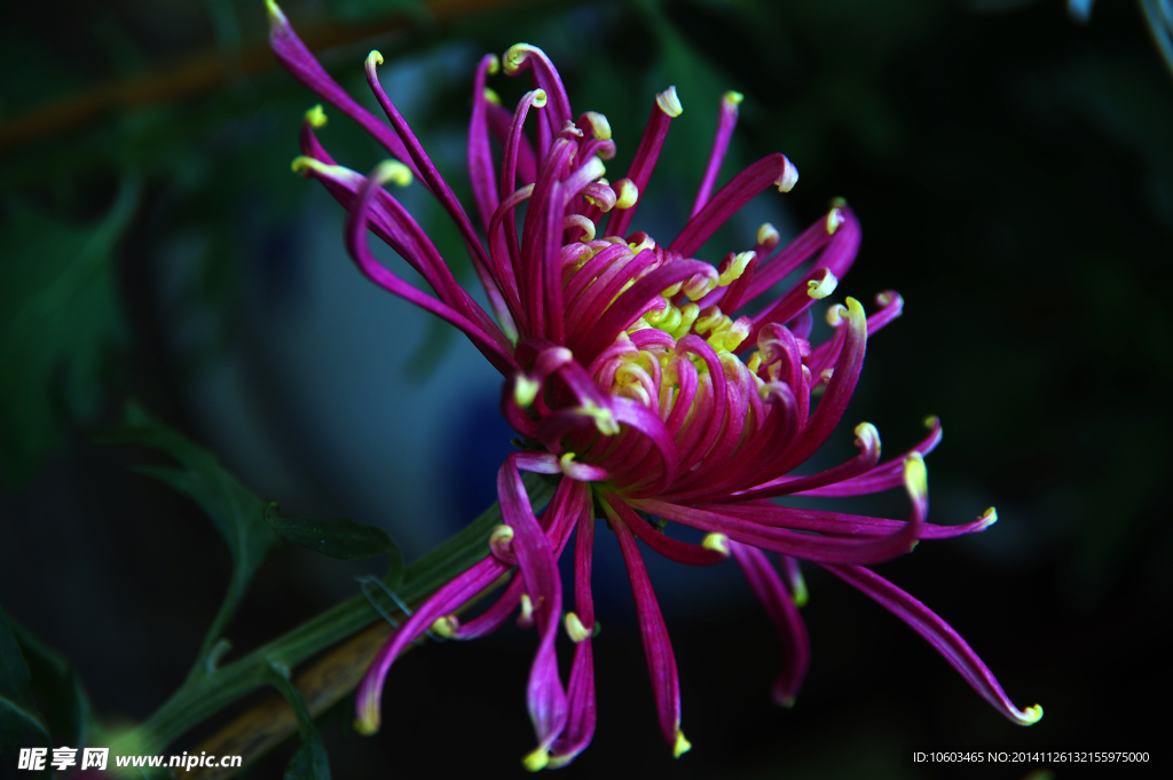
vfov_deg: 9.1
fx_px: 4883
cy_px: 390
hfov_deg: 13.7
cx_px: 586
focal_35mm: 150
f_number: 5.6
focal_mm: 100
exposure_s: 1/80
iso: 100
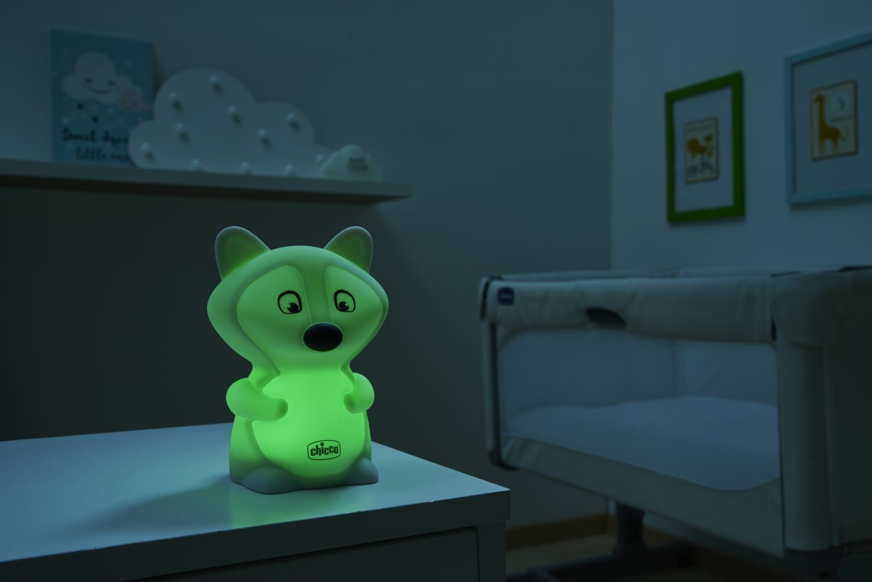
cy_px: 291
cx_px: 436
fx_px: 969
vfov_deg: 33.4
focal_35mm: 40
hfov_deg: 48.4
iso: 80
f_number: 11
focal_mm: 40
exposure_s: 1/1.59
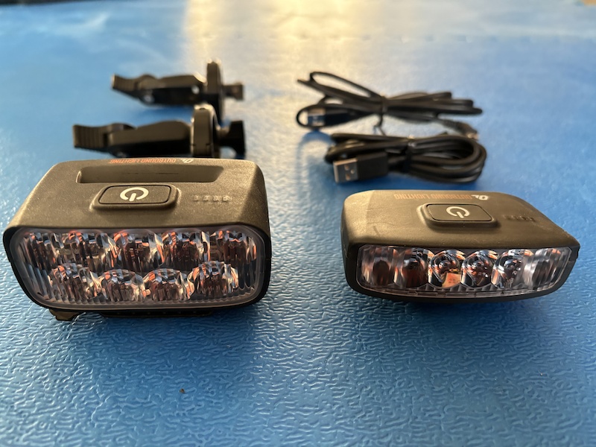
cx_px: 298
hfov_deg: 67.3
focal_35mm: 26
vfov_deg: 53.1
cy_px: 224
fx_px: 448
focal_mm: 5.96
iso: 400
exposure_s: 1/60
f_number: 1.6
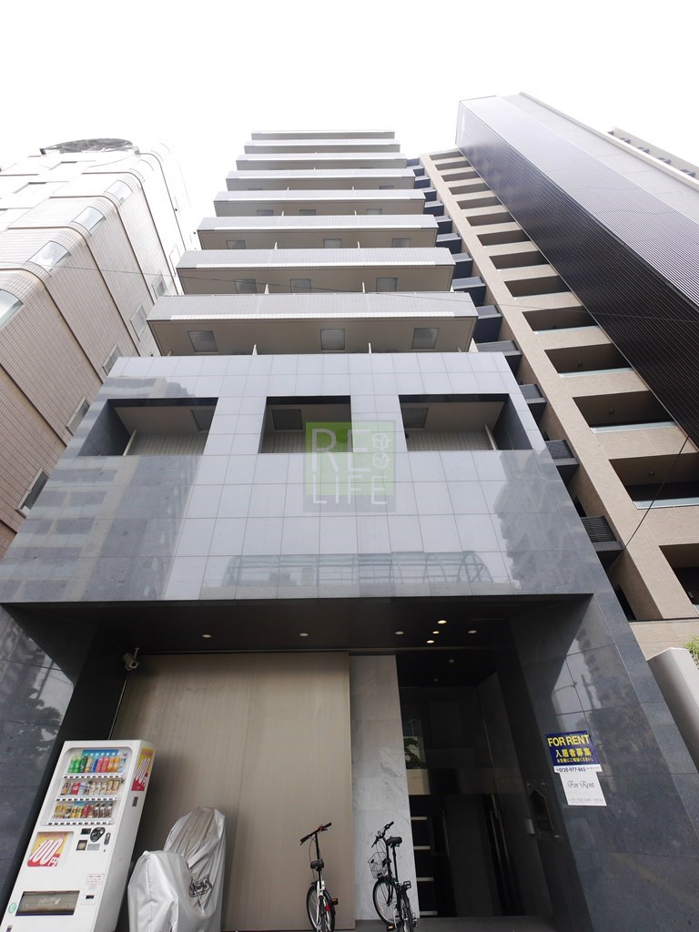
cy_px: 466
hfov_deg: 85.7
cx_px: 350
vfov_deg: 102.1
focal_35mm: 14
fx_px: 377
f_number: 5
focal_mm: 7
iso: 160
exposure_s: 1/125
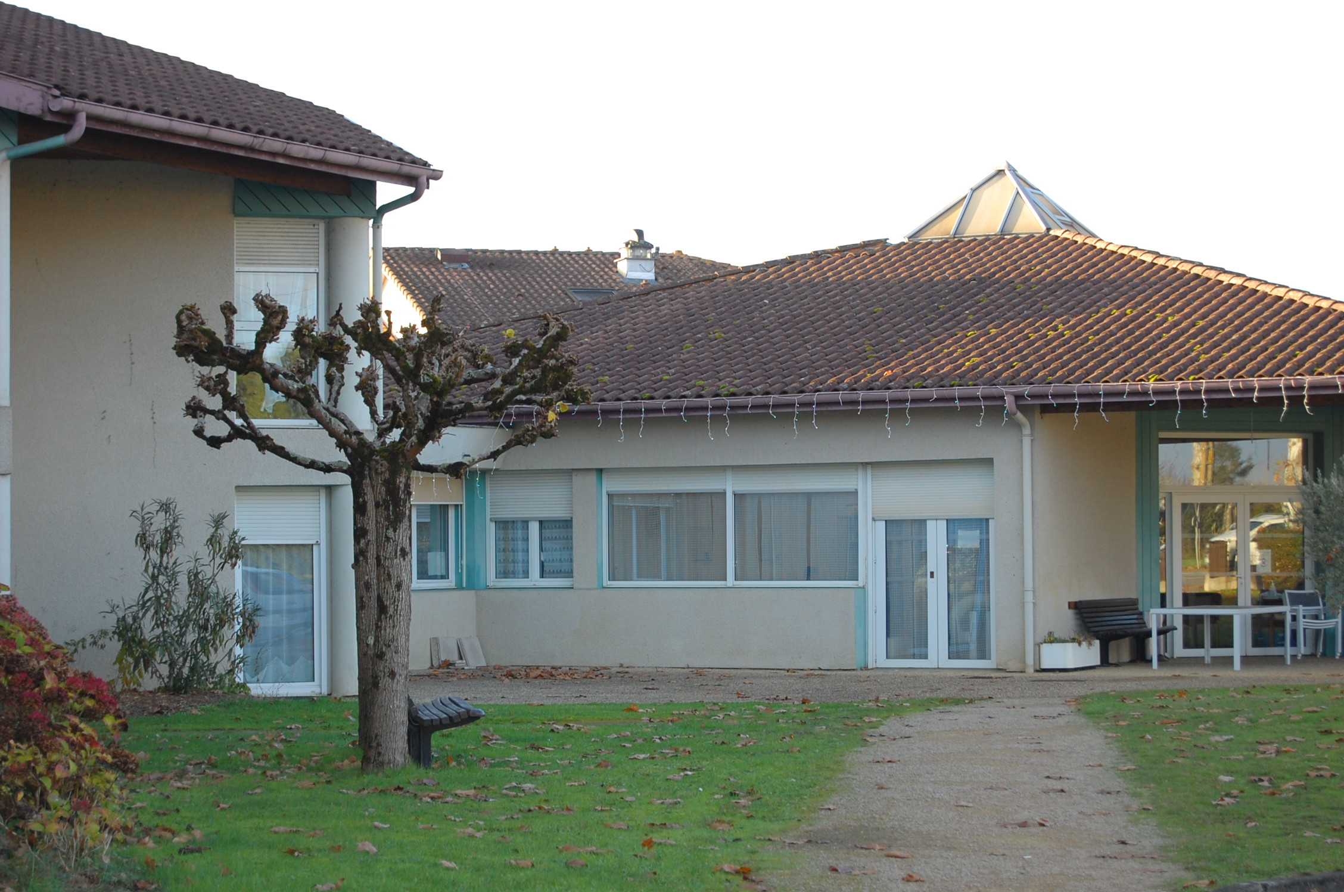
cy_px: 446
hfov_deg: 24.7
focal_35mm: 82
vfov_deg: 16.5
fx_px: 3075
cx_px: 672
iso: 400
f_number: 5.6
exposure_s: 1/160
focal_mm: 55
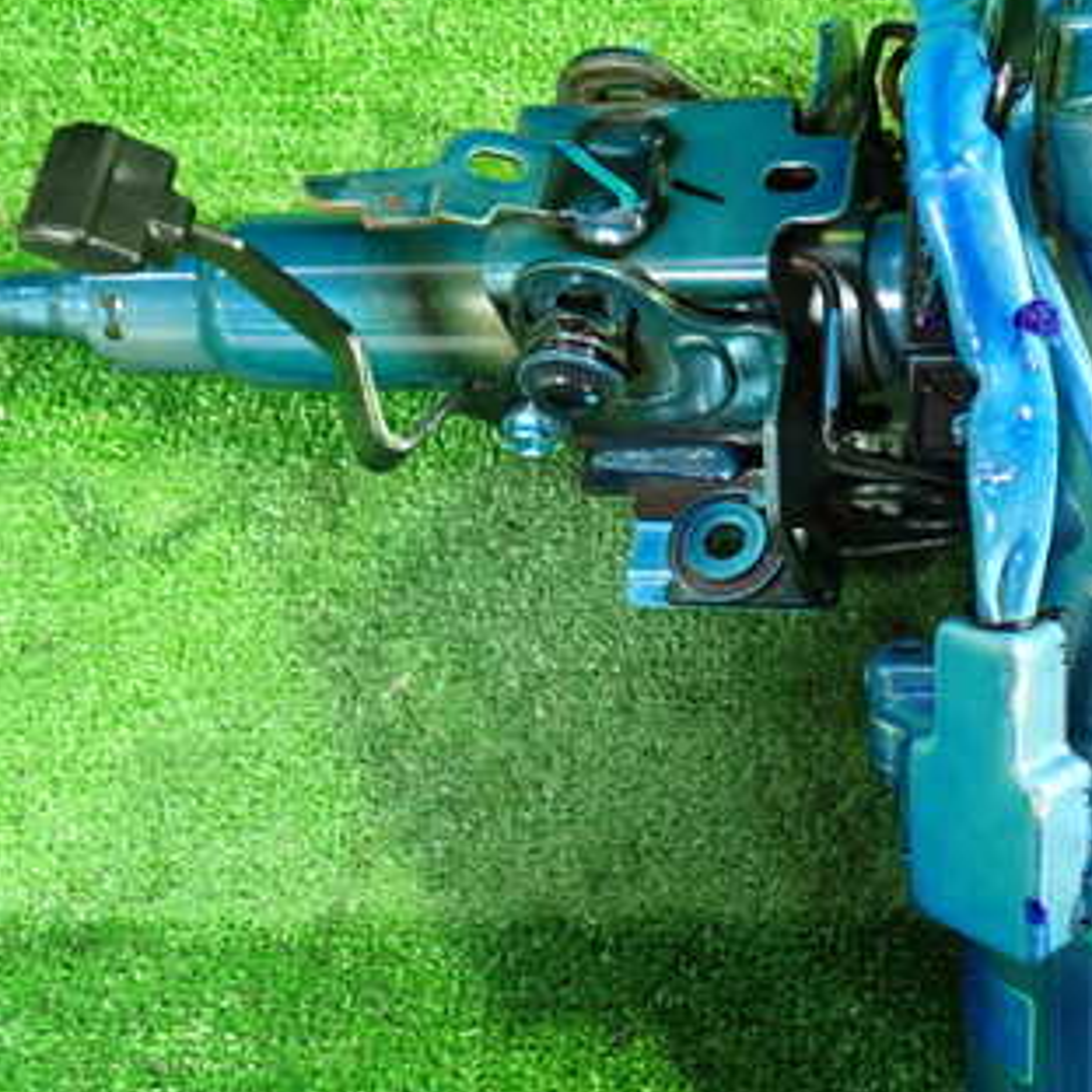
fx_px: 1820
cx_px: 710
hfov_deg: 33.2
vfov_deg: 33.4
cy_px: 564
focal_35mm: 51
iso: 800
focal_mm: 5.4
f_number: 2.3
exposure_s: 1/25
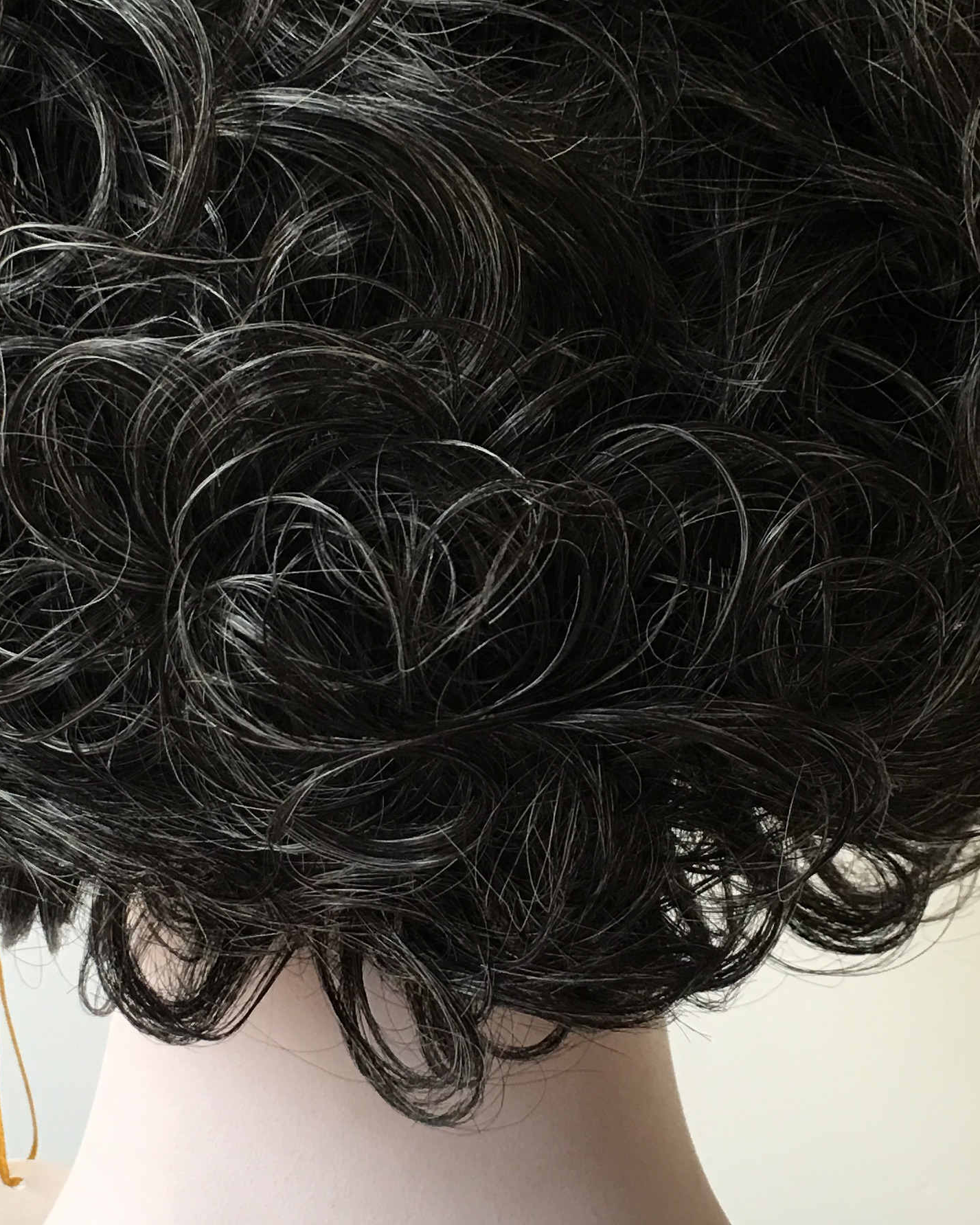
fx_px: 2320
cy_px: 637
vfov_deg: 29.6
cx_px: 443
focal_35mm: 64
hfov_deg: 23.8
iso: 50
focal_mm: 4.15
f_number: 2.2
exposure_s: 1/33
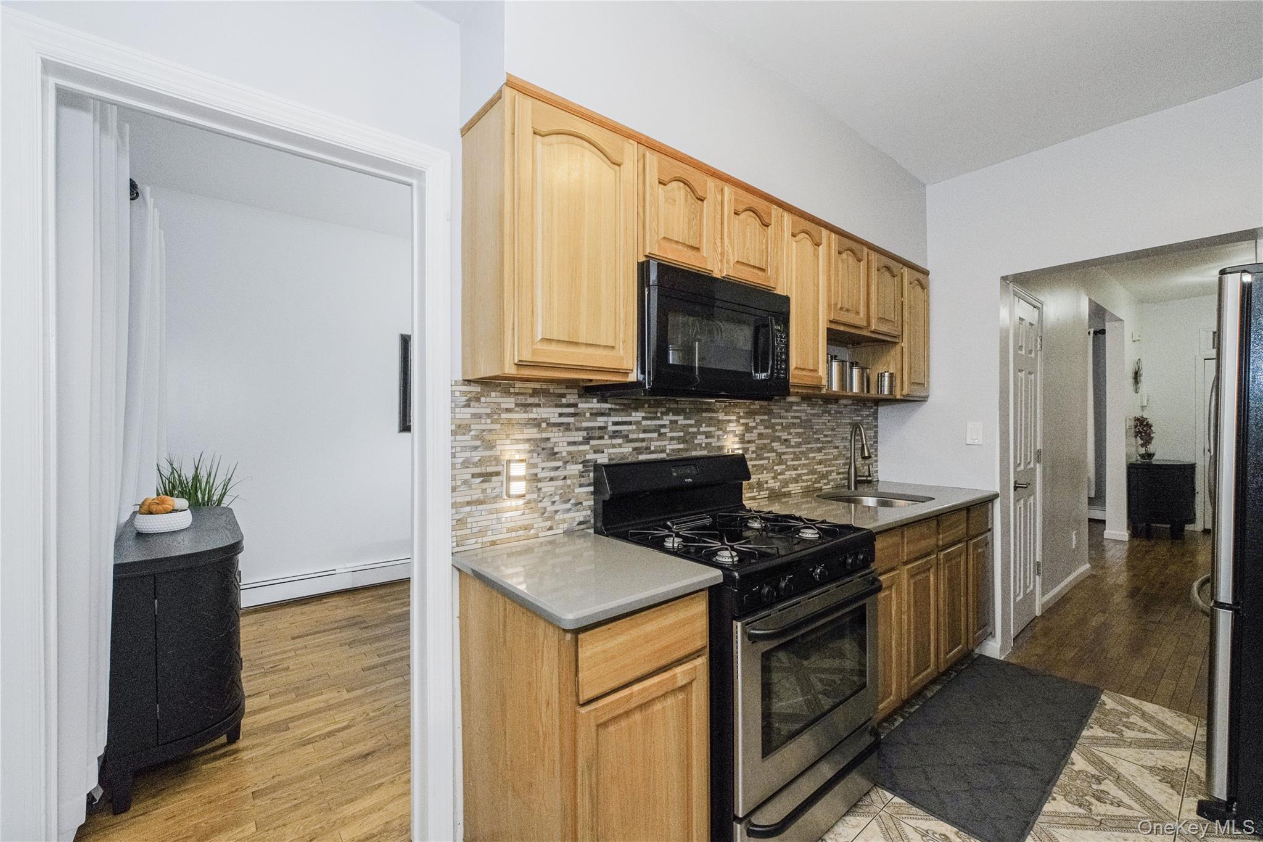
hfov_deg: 100.4
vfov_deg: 77.3
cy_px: 421
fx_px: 526
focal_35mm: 15
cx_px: 632
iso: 1600
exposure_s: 1/50
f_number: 8
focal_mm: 10
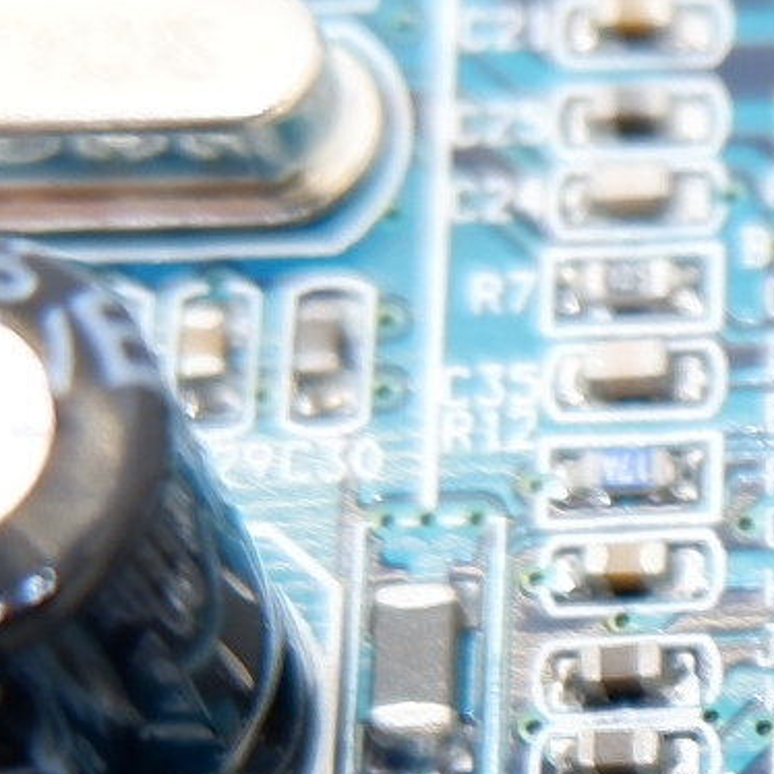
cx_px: 1583
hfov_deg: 10.2
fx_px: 3972
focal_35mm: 157
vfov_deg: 11.0
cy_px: 869
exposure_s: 1/30
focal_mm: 15
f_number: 3.5
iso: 200
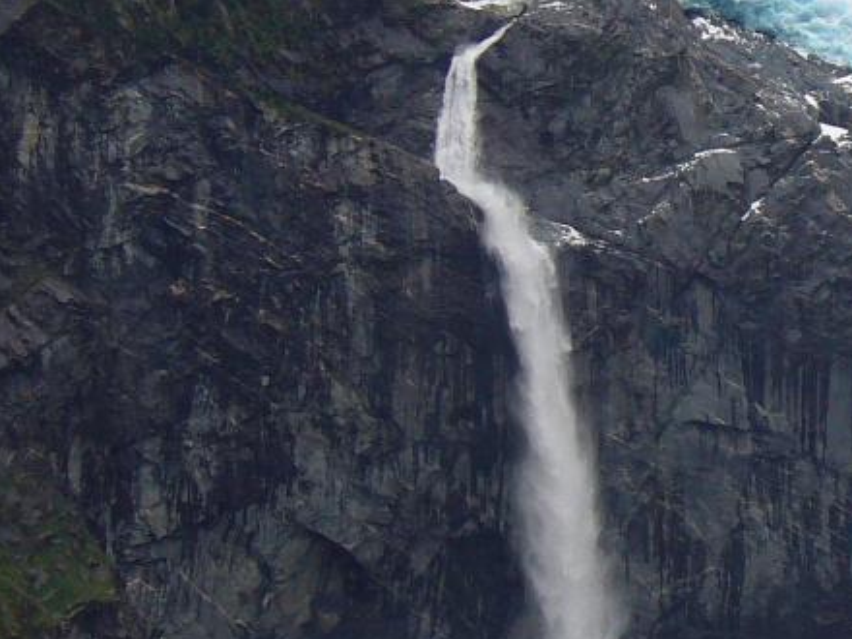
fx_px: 6129
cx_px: 879
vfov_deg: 6.0
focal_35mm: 249
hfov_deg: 7.9
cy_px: 184
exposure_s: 1/250
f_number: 3.3
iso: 80
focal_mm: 12.8
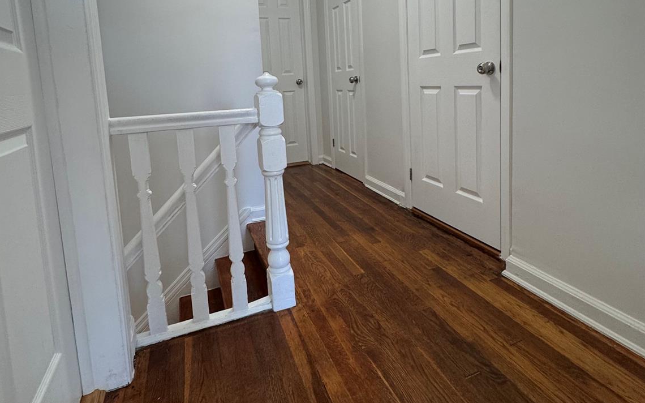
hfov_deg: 85.1
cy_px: 117
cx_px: 322
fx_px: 351
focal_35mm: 20
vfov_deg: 57.5
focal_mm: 2.22
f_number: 2.2
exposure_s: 1/60
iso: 200
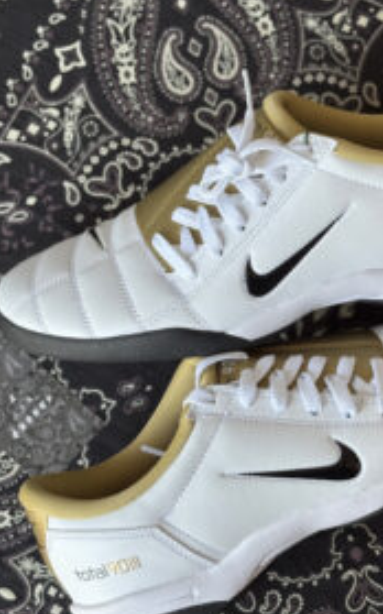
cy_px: 330
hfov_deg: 16.4
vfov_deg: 26.2
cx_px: 273
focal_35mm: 79
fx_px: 1321
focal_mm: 5.96
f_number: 1.6
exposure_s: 1/120
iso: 25
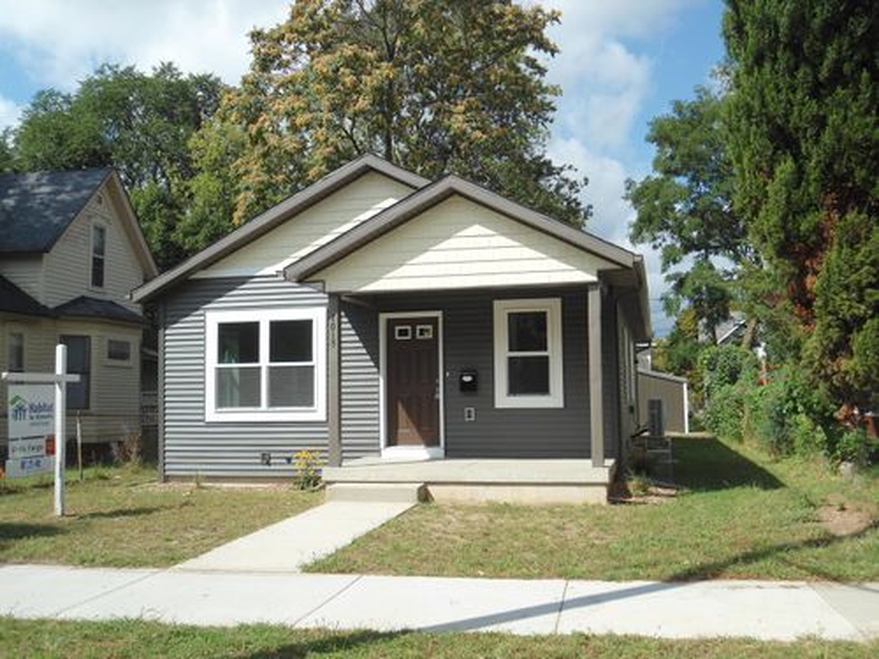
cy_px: 330
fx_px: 940
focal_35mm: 37
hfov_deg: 50.1
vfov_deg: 38.7
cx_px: 440
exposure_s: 1/1000
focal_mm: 6.7
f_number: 3.2
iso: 80
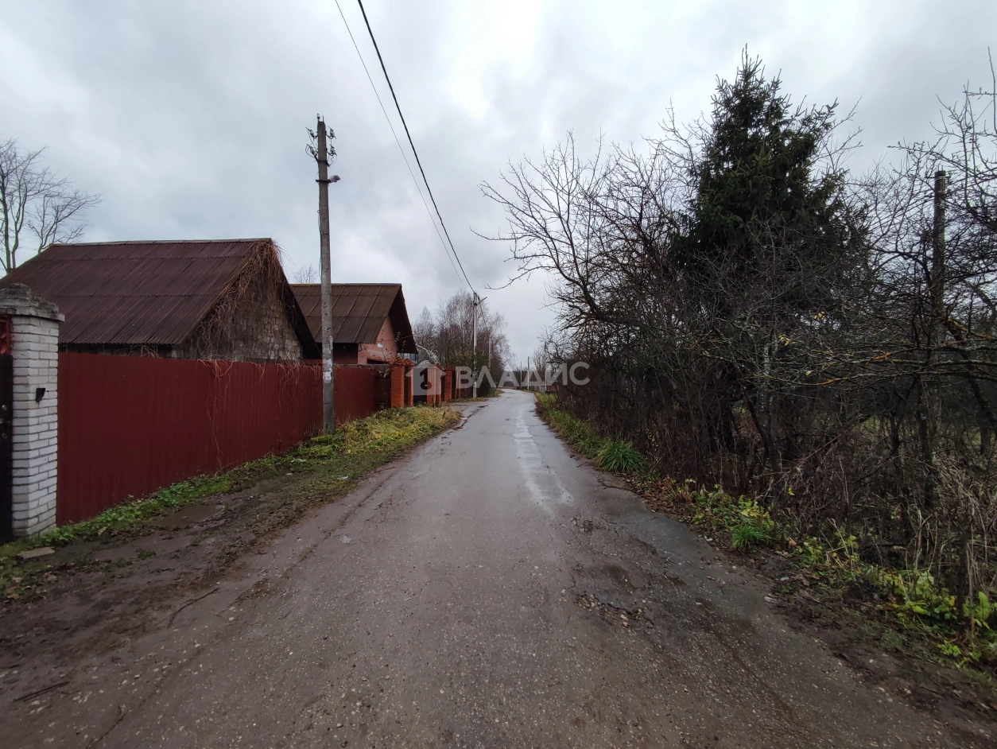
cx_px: 498
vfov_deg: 78.2
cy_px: 374
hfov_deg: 94.5
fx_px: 461
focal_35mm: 16
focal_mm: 1.65
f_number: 2.2
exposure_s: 1/120
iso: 52
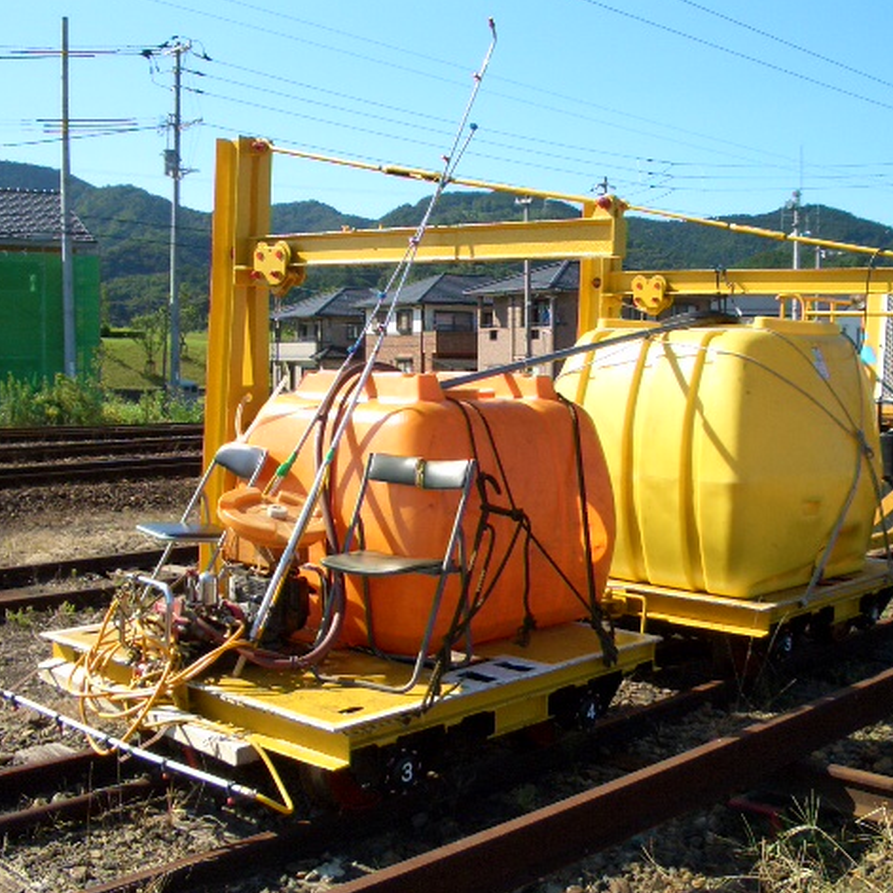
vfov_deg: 40.0
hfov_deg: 40.0
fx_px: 1226
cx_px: 444
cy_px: 446
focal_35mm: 42
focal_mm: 5.8
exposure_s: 1/320
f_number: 4.3
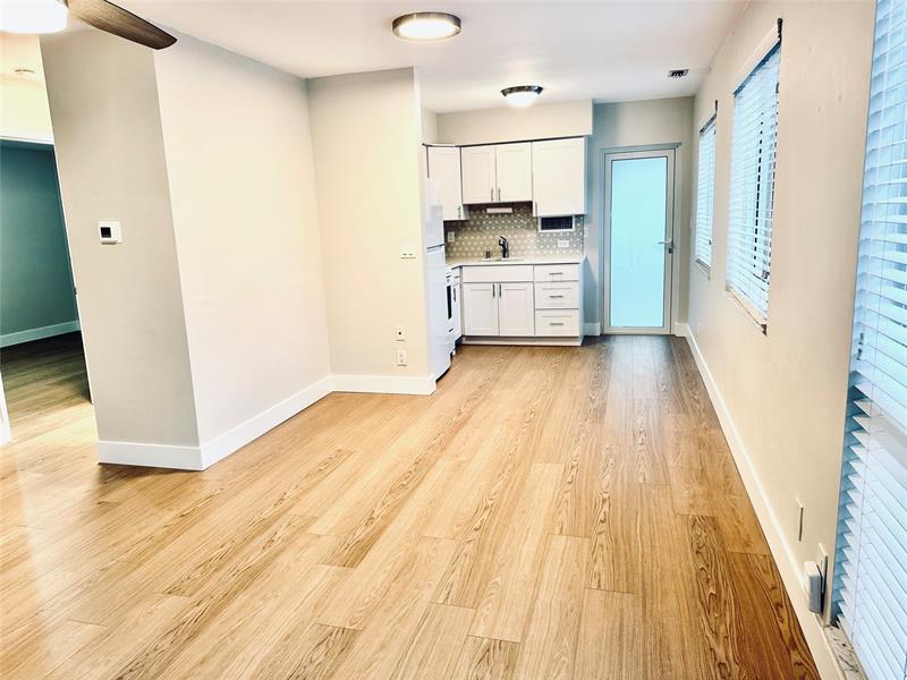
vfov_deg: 56.8
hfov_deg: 71.6
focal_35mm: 24
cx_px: 454
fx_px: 629
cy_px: 340
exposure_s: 1/60
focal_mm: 6.86
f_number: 1.78
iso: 125
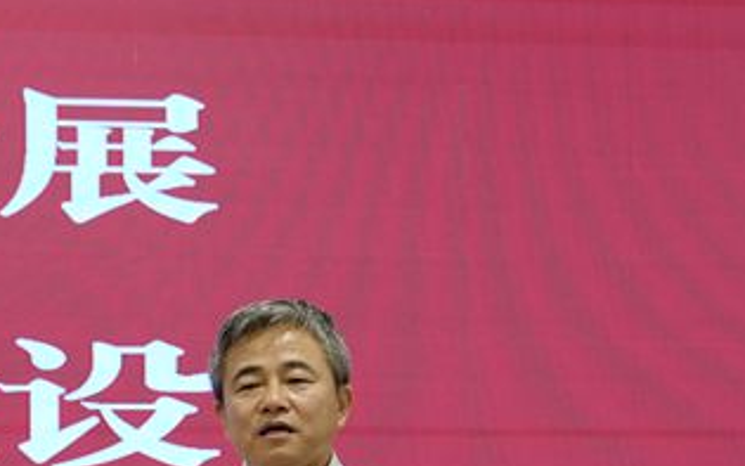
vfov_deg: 5.0
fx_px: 5341
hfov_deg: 8.0
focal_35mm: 263
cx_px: 232
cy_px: 458
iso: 1000
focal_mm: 85
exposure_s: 1/160
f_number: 4
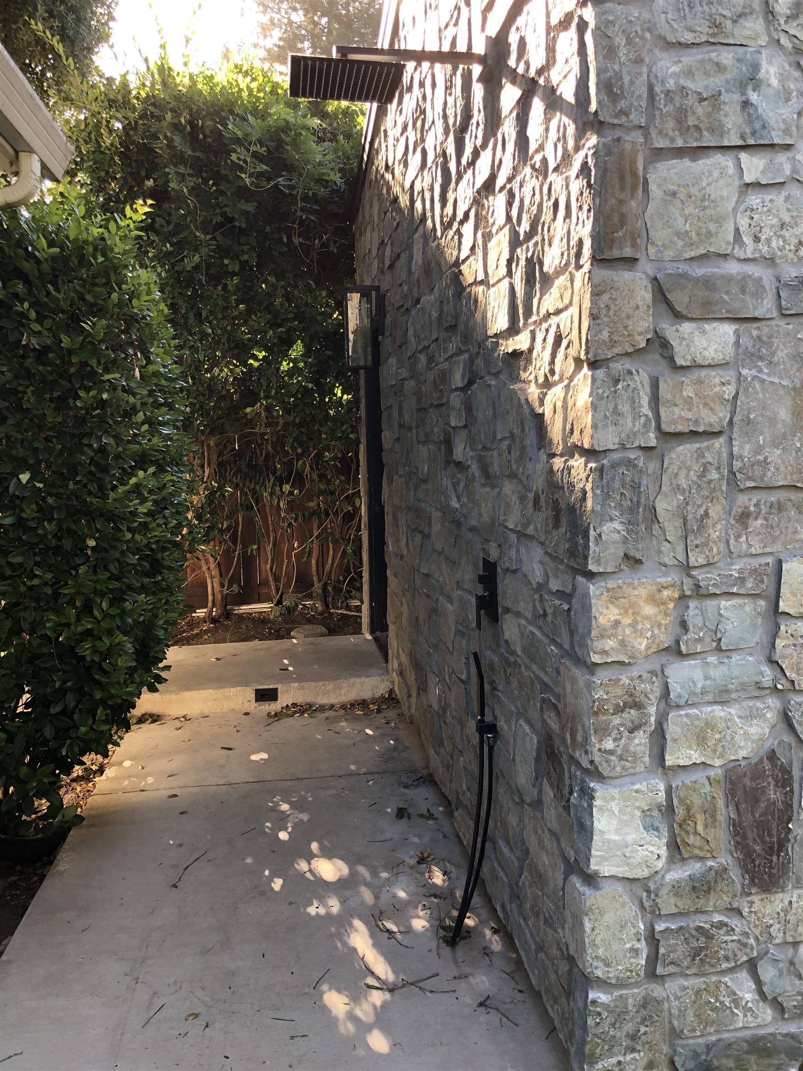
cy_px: 536
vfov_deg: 63.4
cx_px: 402
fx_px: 866
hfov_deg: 49.7
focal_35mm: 28
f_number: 1.8
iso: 50
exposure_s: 1/120
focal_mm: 4
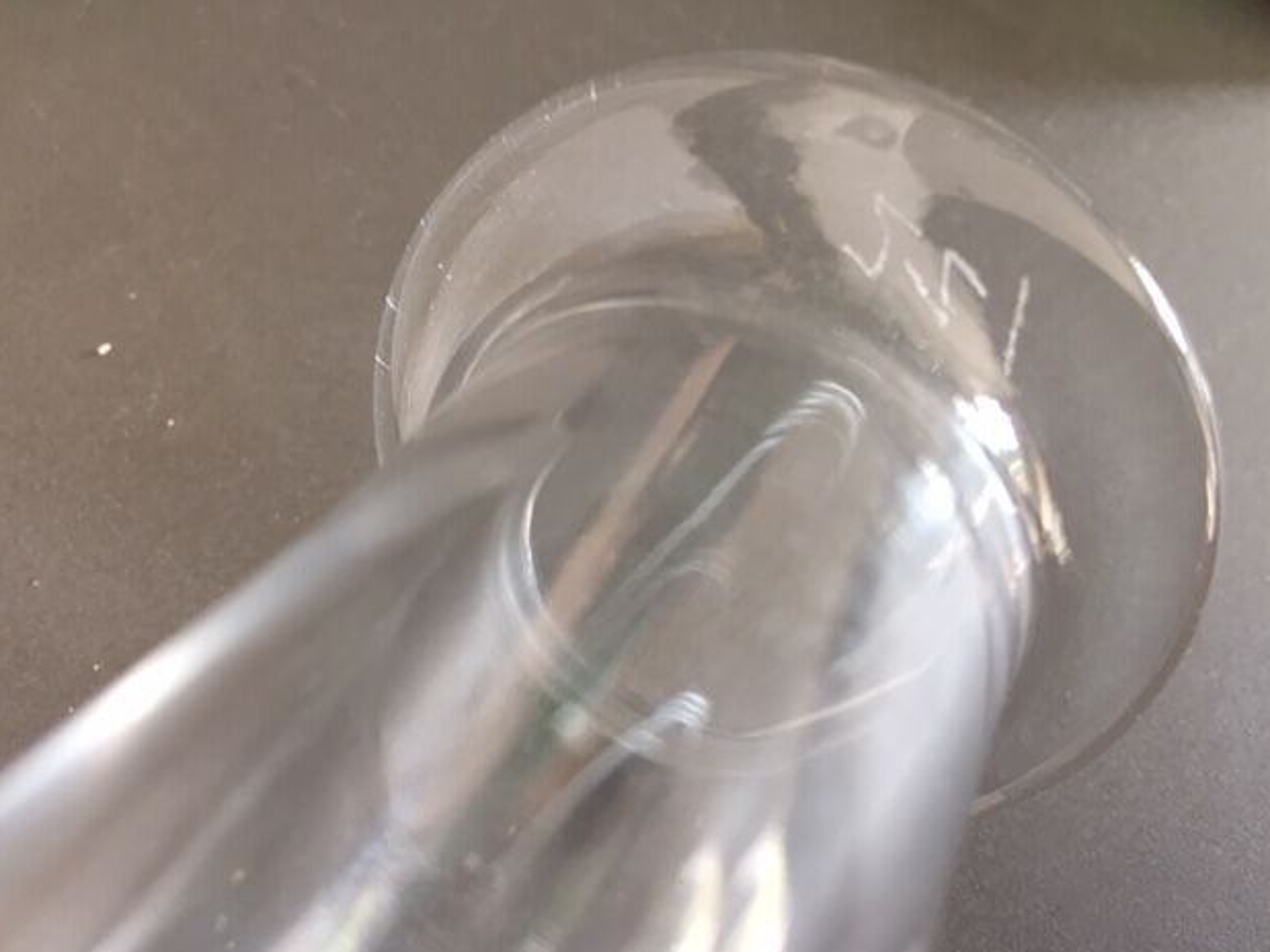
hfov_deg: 60.0
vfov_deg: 46.8
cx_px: 634
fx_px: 1100
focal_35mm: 30
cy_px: 490
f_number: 2.2
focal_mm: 4.15
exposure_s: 1/33
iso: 80
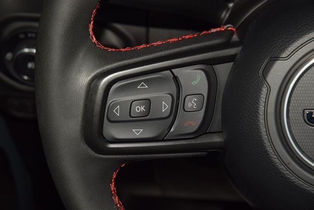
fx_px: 916
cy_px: 105
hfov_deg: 19.5
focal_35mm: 105
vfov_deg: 13.0
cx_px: 157
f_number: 8
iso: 100
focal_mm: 70
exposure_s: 1/125
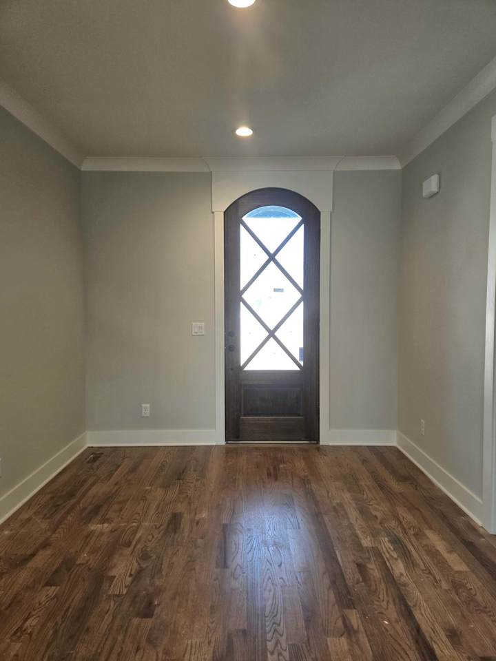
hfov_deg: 58.9
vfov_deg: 73.9
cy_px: 330
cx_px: 248
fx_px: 439
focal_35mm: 23
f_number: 1.8
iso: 40
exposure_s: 1/120
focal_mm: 5.4
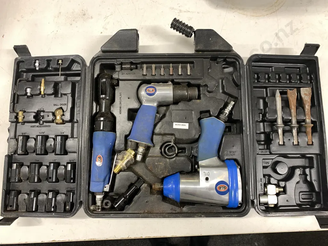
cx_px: 164
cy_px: 123
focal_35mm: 26
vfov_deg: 53.1
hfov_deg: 67.3
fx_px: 246
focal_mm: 4.25
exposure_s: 1/50
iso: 100
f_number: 1.8
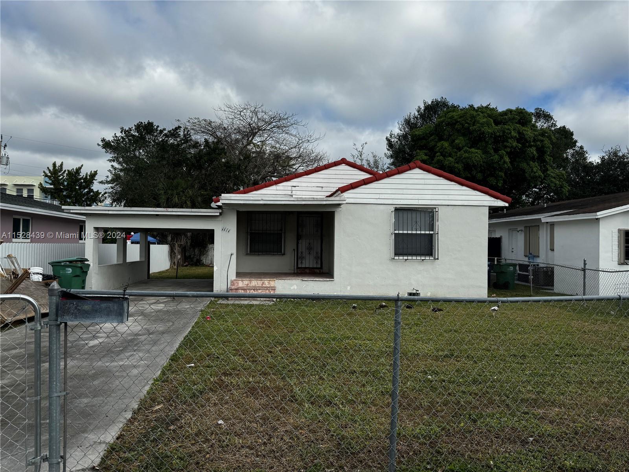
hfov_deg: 71.6
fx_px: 436
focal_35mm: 24
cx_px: 314
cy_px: 236
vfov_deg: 56.8
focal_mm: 6.86
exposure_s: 1/5348
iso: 80
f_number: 1.78
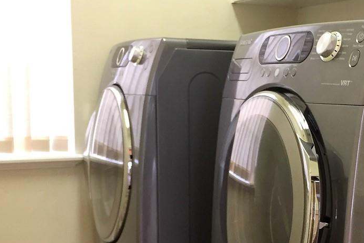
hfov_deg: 27.9
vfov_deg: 19.3
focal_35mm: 70
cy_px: 185
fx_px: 708
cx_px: 320
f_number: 2.2
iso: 100
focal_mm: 4.15
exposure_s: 1/30
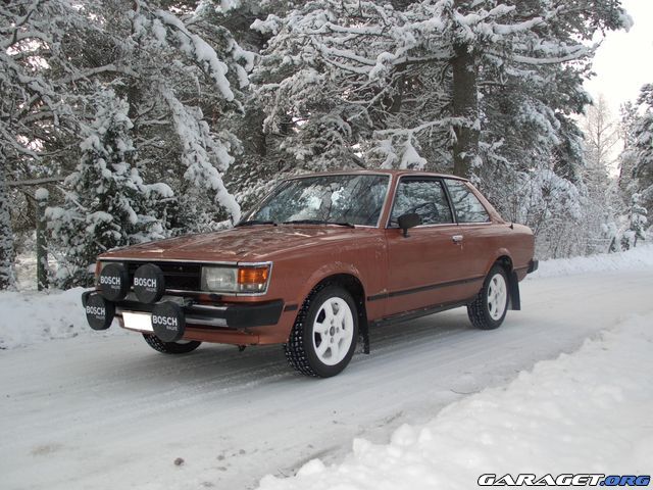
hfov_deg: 51.4
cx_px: 326
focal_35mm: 36
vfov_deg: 39.7
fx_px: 679
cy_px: 245
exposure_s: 1/100
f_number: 2.9
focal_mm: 7.81
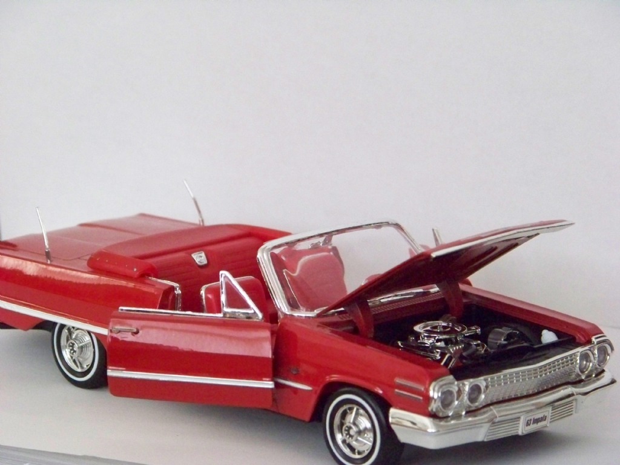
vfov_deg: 8.1
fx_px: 3296
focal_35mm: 184
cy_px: 232
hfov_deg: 10.7
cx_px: 310
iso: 882
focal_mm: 29.3
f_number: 3.6
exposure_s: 1/50
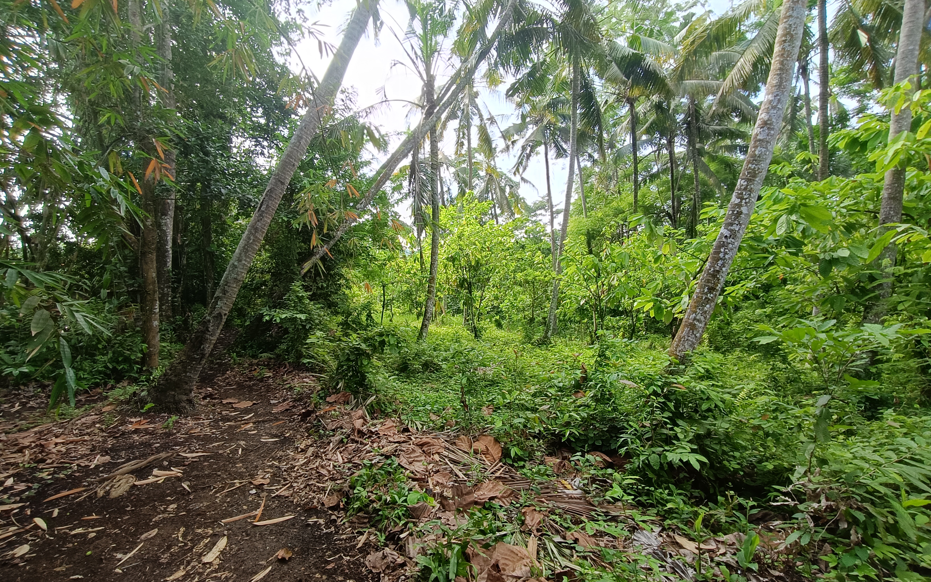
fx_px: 431
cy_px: 297
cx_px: 465
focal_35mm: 17
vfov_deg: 68.0
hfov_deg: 94.4
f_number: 2.2
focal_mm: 2.78
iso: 64
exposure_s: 1/165
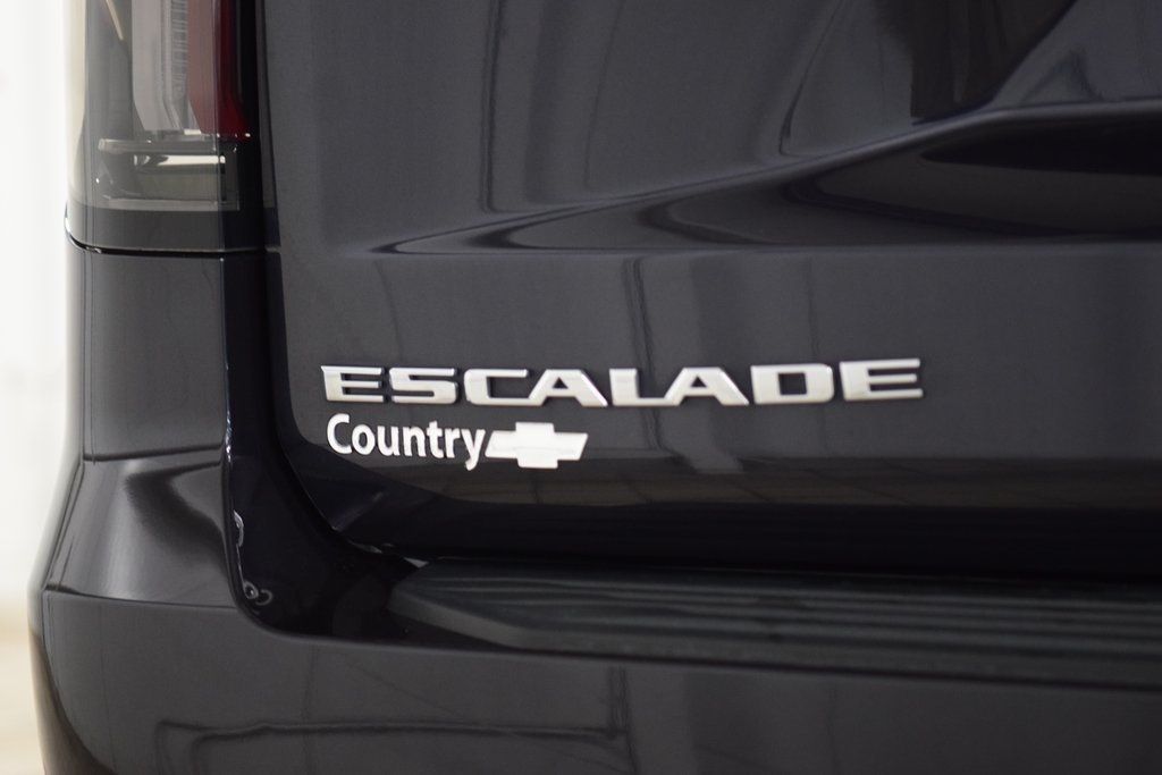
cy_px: 388
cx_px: 581
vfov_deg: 13.0
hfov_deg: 19.5
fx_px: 3389
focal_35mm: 105
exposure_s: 1/80
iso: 1600
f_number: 2.8
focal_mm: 70
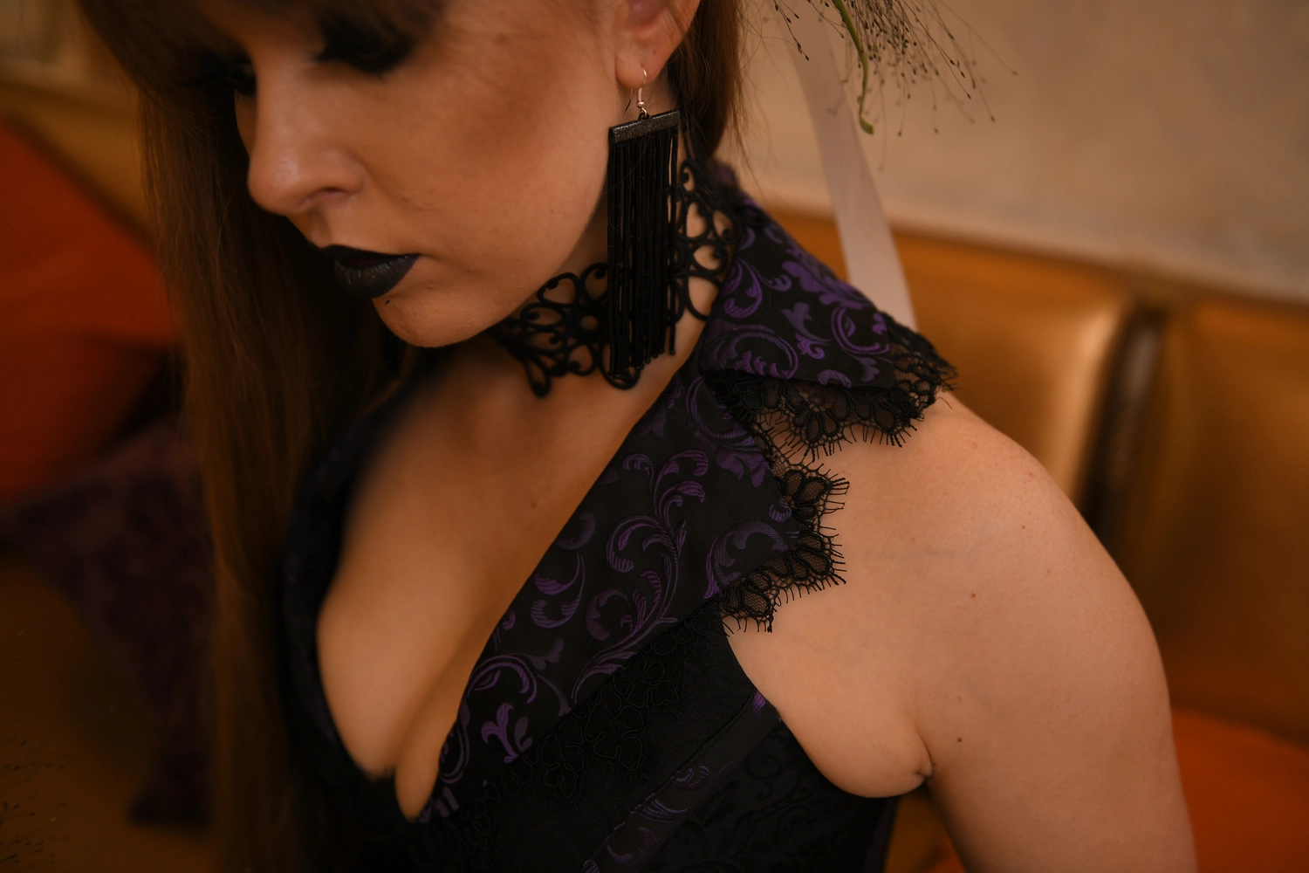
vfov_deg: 35.1
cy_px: 436
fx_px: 1382
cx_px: 654
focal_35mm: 38
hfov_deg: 50.7
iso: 640
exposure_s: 1/250
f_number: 2.8
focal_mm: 38
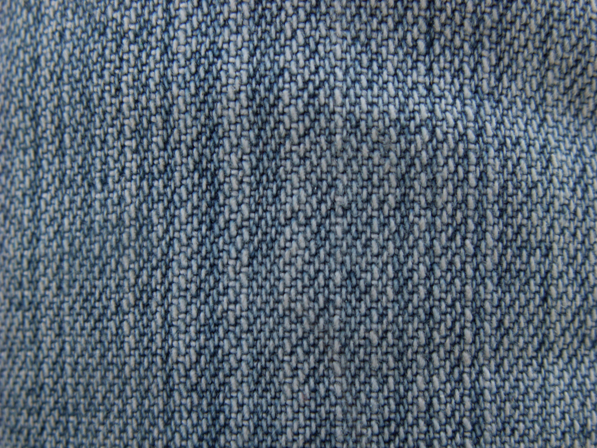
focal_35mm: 62
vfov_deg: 23.7
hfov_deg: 31.2
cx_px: 298
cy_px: 224
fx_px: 1069
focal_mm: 10.28
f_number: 4
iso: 50
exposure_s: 1/50
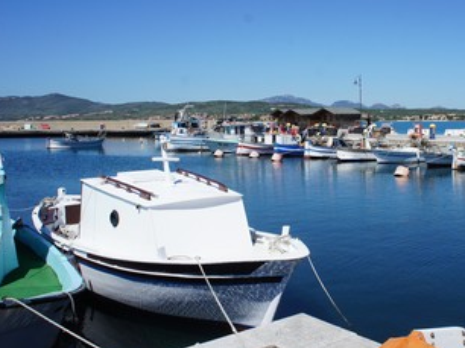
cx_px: 345
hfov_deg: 46.3
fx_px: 523
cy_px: 135
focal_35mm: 39
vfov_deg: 36.6
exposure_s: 1/320
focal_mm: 18
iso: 200
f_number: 11
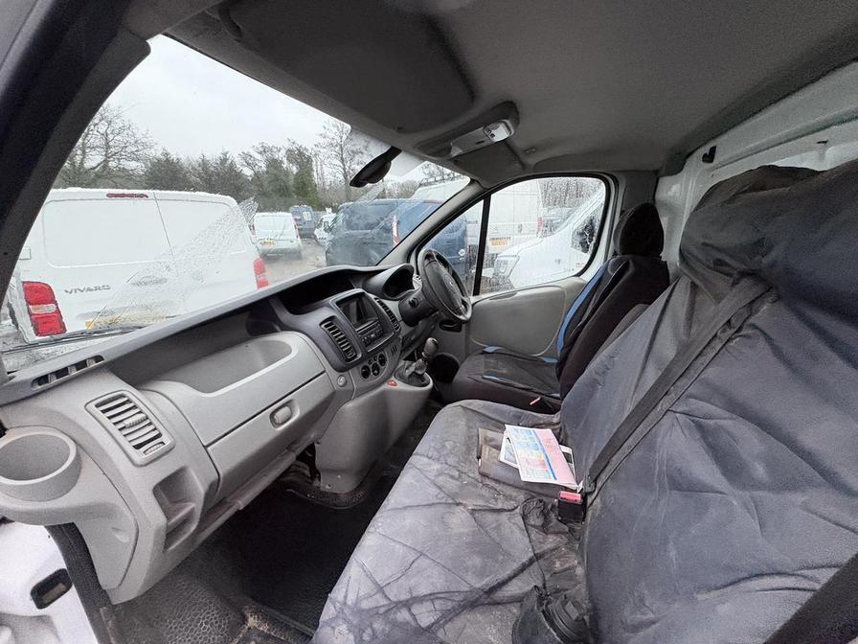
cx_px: 429
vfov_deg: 85.7
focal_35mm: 14
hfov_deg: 102.1
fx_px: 347
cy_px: 322
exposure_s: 1/60
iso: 800
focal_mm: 2.22
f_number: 2.2
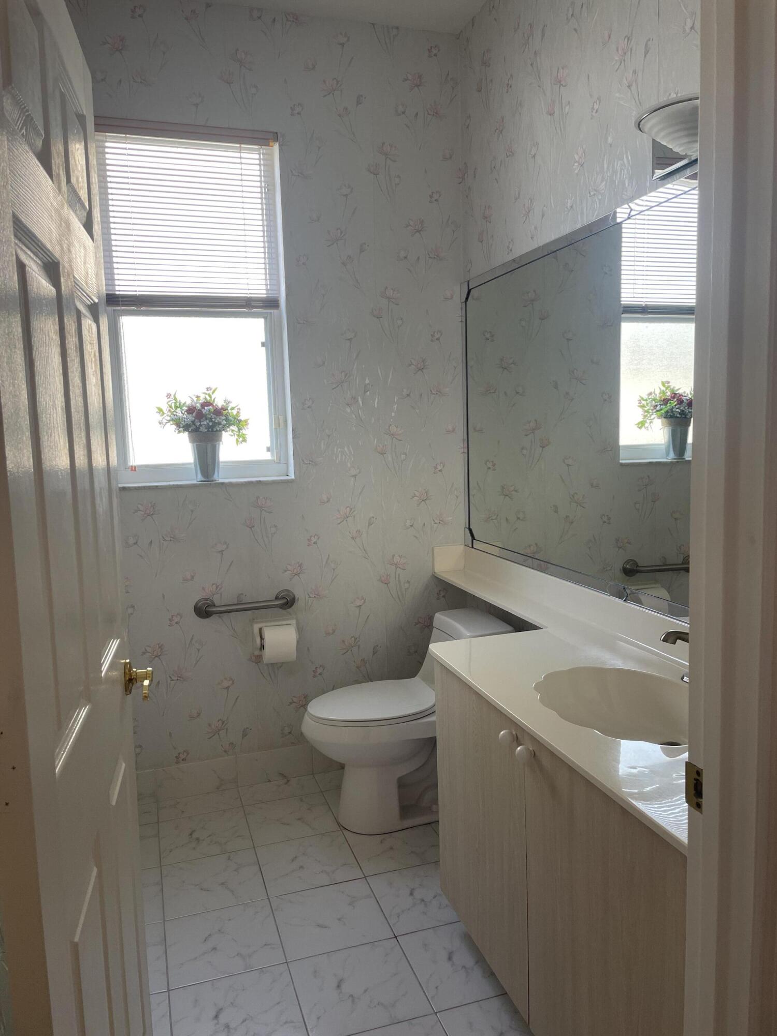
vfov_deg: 67.3
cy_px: 518
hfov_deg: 53.1
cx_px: 388
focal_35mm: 26
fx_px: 778
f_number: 1.6
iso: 64
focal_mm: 4.2
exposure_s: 1/120
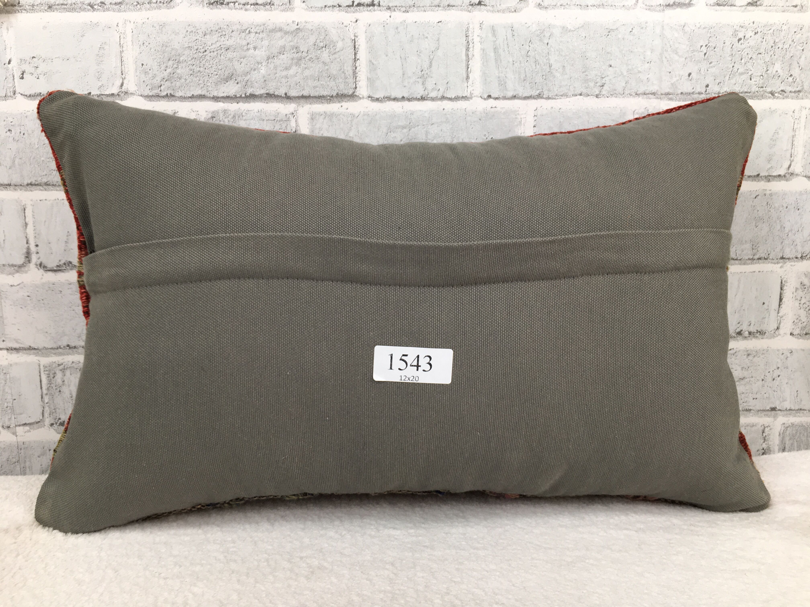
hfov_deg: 61.7
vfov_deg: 48.2
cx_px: 405
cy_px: 304
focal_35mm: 29
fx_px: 679
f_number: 2.2
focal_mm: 4.15
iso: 40
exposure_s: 1/100
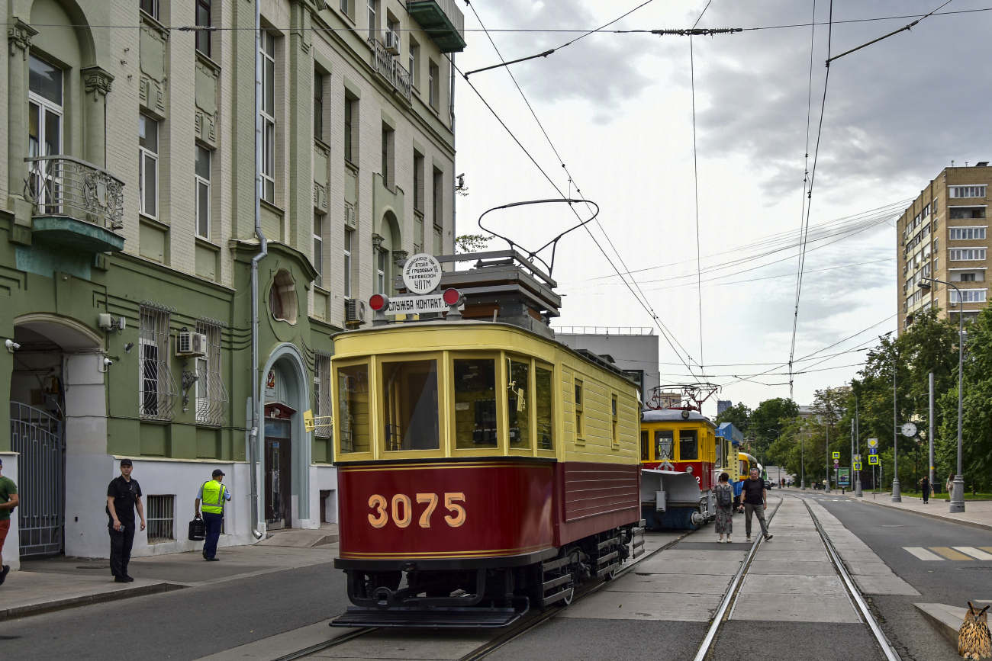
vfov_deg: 34.2
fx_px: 1075
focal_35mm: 39
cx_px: 496
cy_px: 330
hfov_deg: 49.5
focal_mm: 26
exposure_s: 1/640
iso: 160
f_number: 4
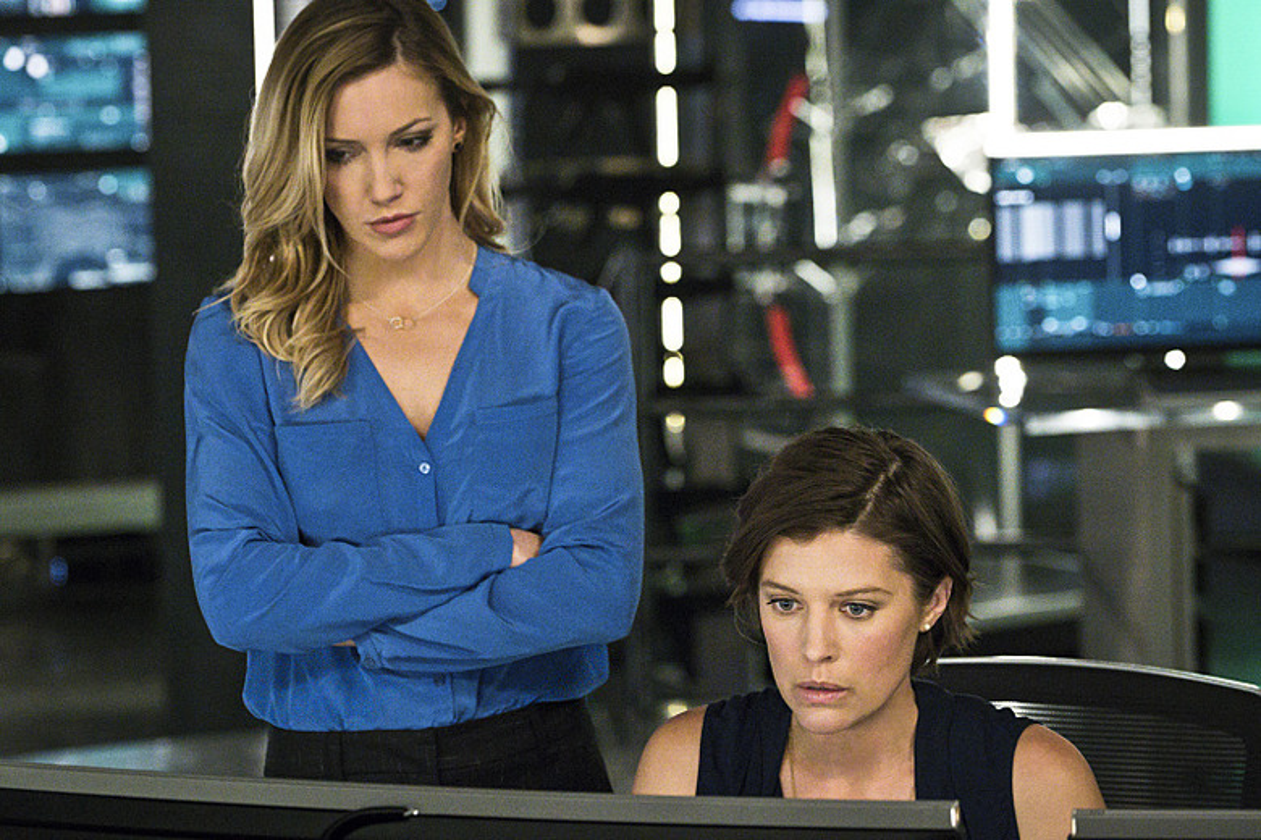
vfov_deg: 8.7
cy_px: 420
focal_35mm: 157
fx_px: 5499
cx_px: 630
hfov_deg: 13.1
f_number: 6.3
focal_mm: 157
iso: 16000
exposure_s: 1/100
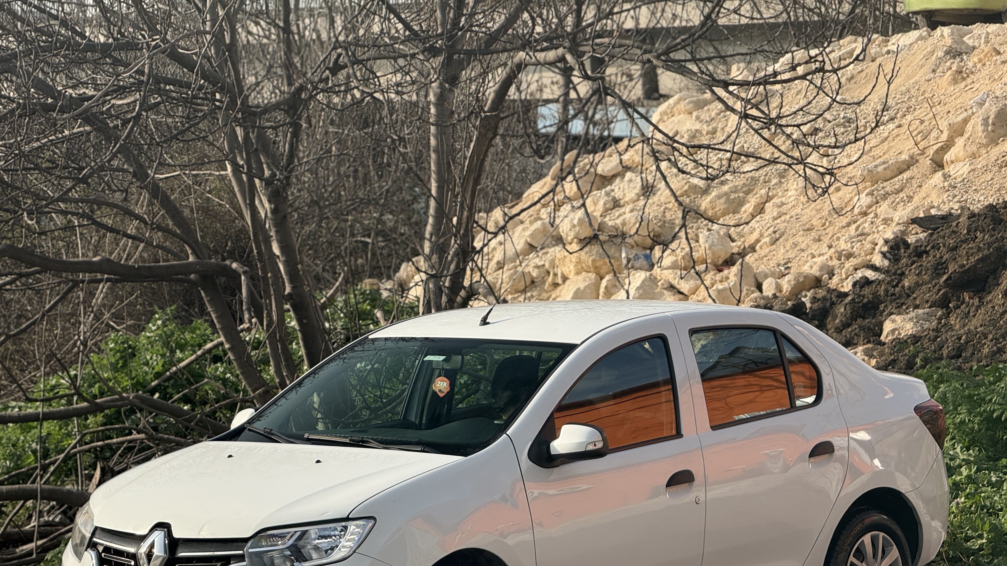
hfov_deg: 16.4
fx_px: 3498
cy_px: 377
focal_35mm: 131
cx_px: 504
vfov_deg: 9.2
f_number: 2.8
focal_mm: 15.66
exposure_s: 1/605
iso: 64
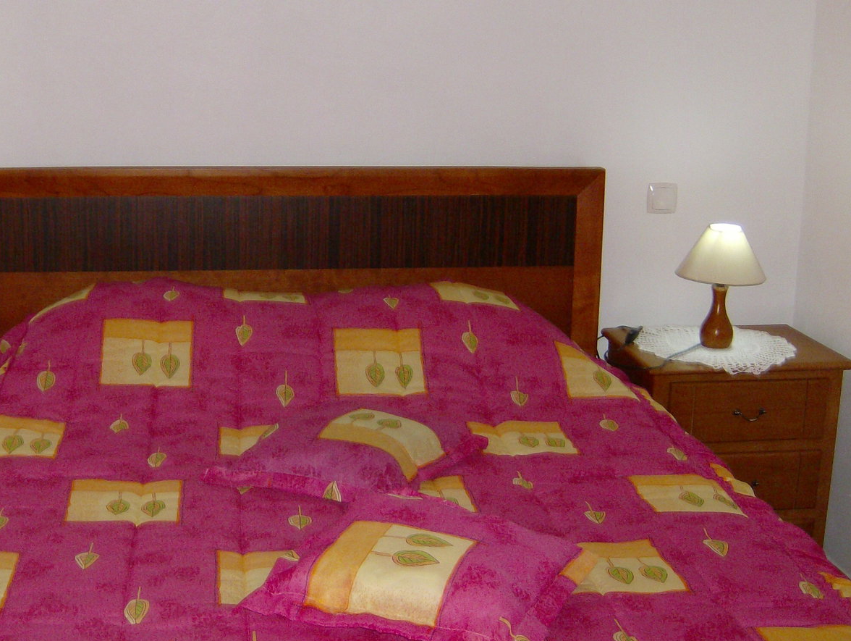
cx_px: 319
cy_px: 239
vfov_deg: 29.6
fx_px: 1206
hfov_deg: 38.6
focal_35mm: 49
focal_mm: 6
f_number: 2.8
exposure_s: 1/60
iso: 200
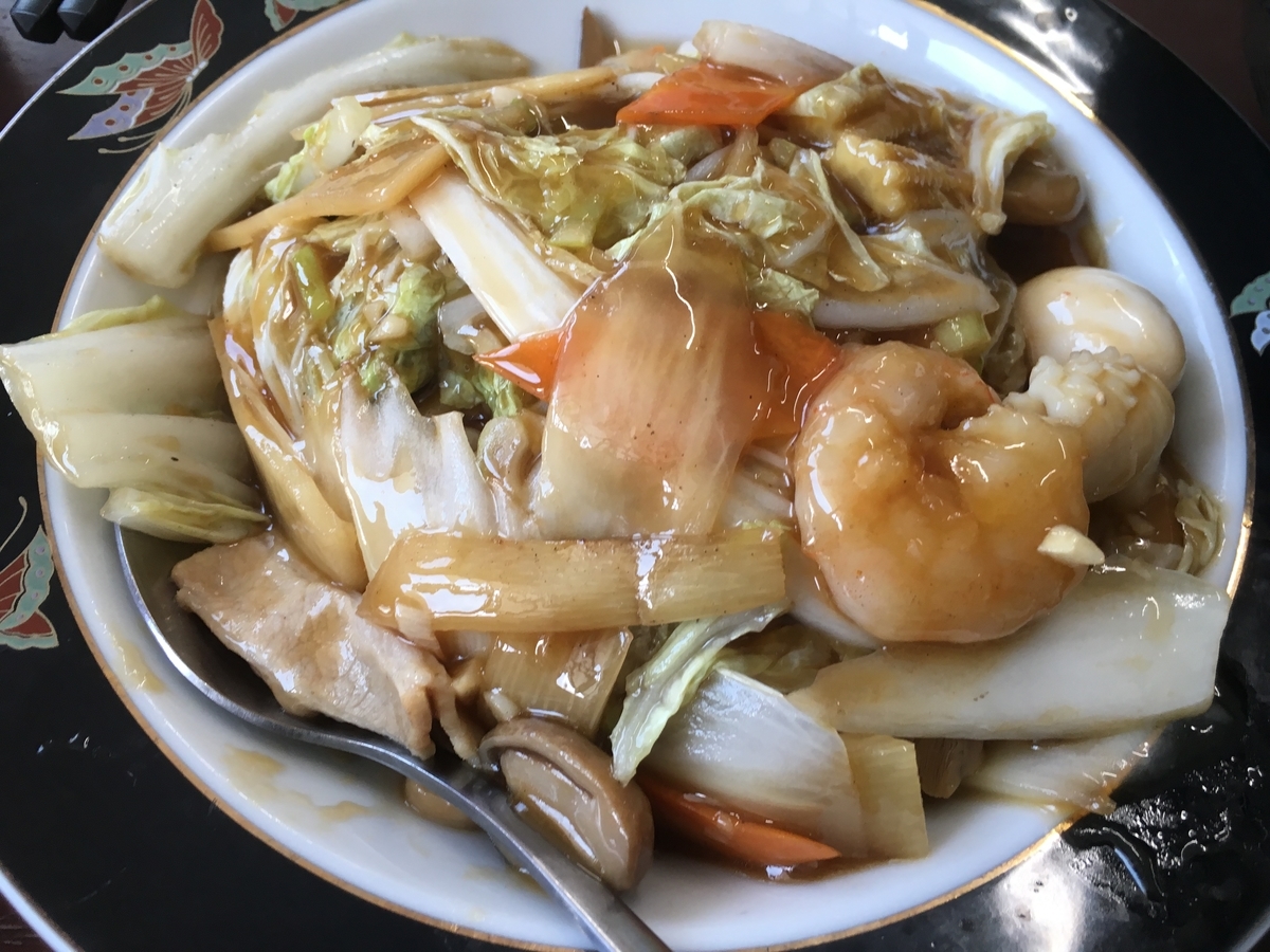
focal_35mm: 29
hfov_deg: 61.7
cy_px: 476
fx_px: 1064
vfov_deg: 48.2
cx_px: 635
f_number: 2.2
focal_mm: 4.15
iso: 25
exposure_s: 1/40
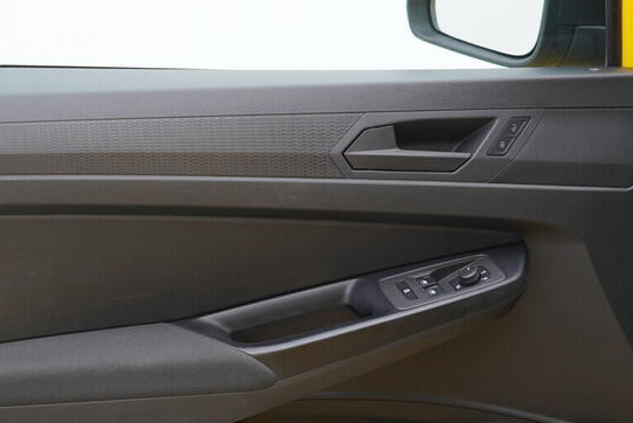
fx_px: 1196
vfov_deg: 19.7
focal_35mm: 68
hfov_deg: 29.6
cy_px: 369
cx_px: 284
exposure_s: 1/40
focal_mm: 24
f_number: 2.8
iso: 125
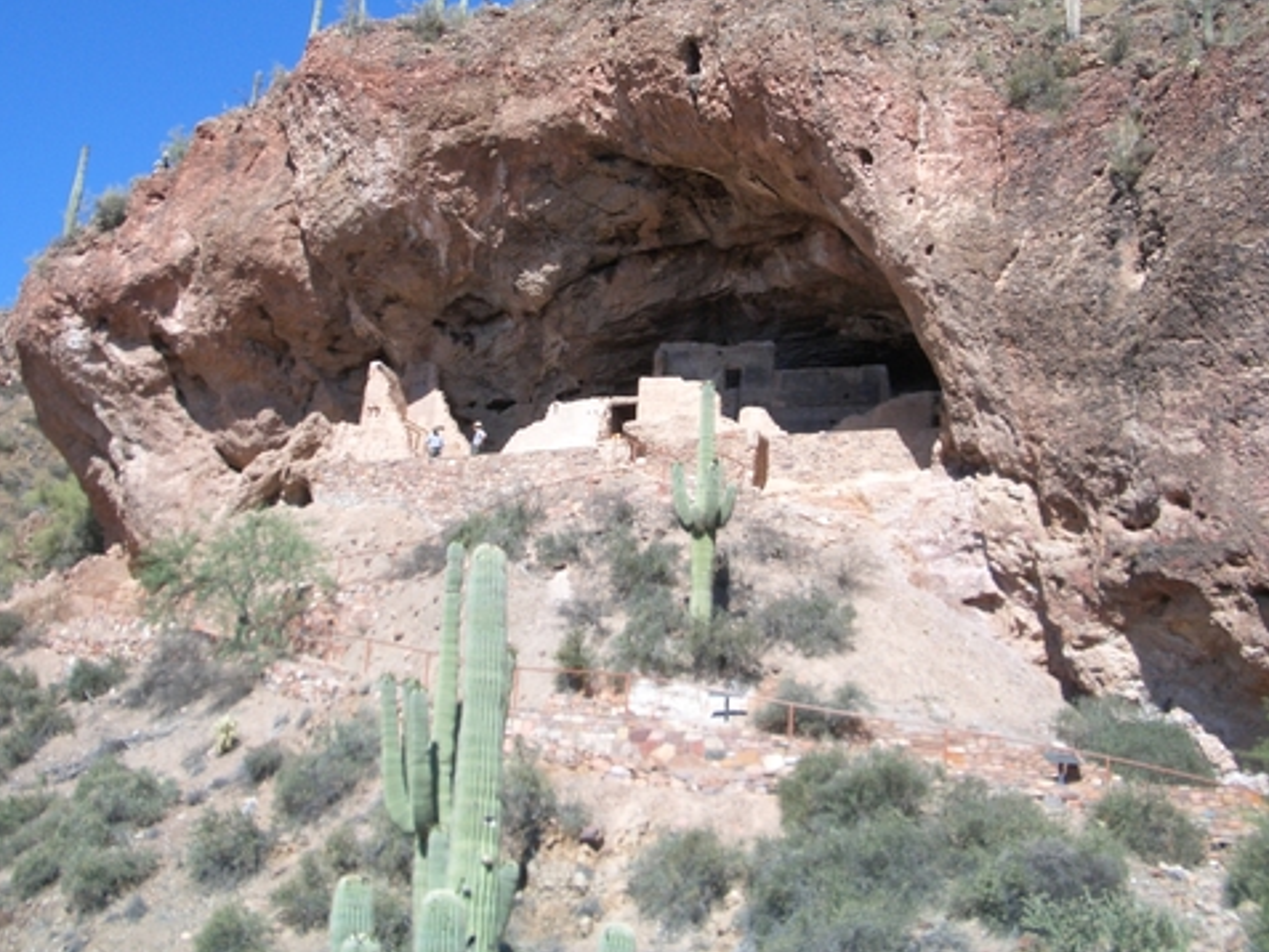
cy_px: 367
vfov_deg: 32.8
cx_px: 631
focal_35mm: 44
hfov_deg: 42.9
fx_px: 1613
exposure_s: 1/400
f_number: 4.3
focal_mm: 5.8
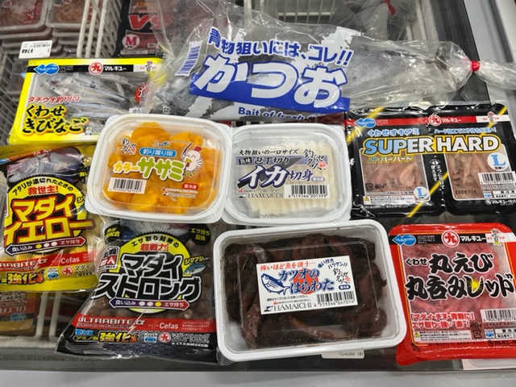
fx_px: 388
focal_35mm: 26
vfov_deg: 53.1
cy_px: 194
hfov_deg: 67.3
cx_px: 258
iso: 100
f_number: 1.6
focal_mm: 5.1
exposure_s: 1/120
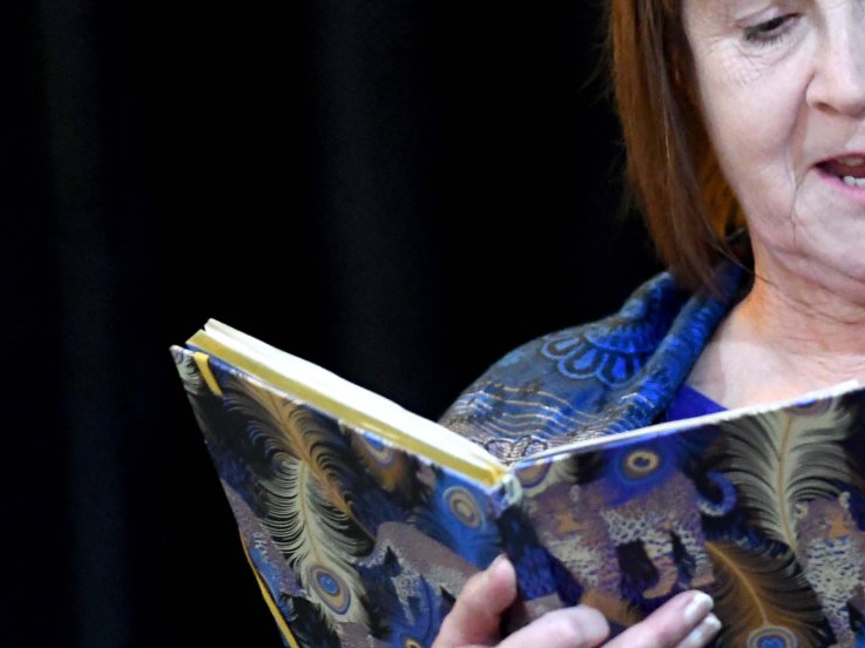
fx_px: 30046
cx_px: 834
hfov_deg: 1.6
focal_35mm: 1203
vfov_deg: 1.2
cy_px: 430
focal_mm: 300
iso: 4000
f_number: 2.8
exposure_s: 1/100
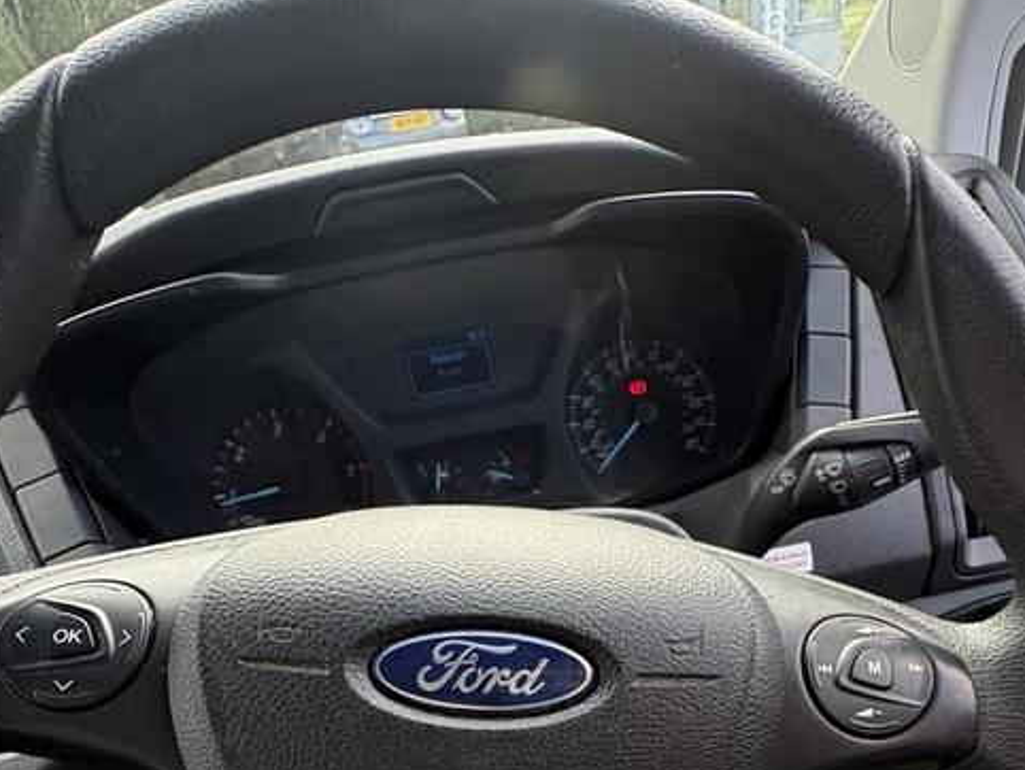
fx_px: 770
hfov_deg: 66.8
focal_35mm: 26
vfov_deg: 49.1
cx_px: 598
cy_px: 647
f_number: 2.2
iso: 100
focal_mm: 2.22
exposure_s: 1/141
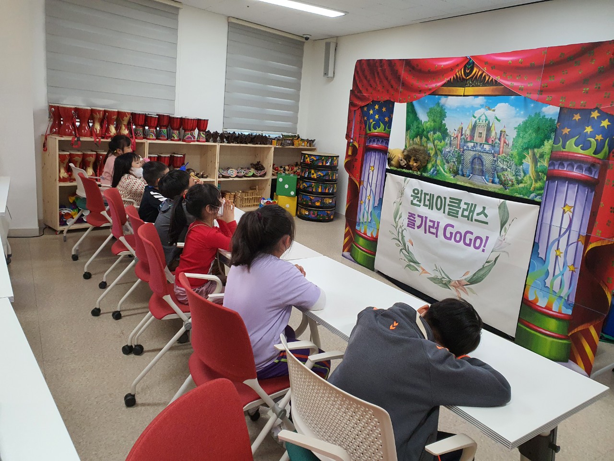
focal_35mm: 26
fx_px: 461
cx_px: 307
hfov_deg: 67.3
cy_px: 230
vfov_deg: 53.1
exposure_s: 1/120
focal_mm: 4.3
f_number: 2.4
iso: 250
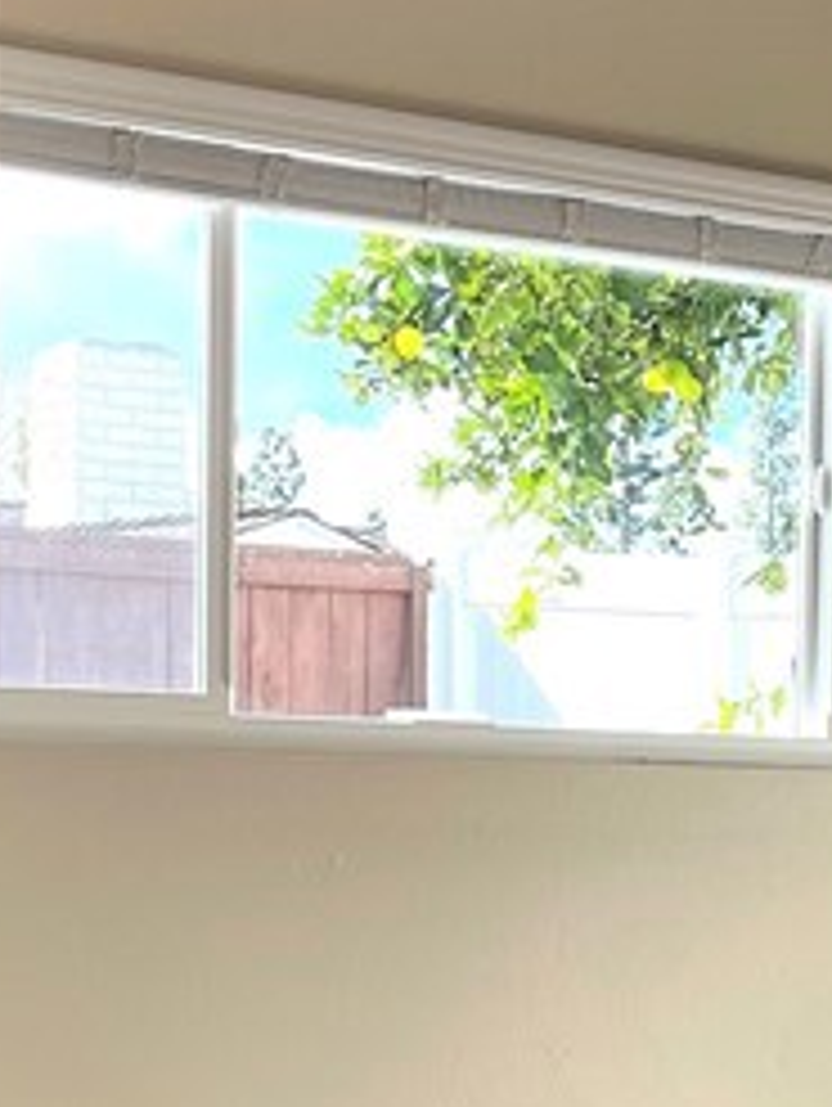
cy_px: 990
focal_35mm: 104
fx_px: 3327
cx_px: 971
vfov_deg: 18.6
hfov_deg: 13.9
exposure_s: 1/416
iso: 32
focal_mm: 5.1
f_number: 1.6
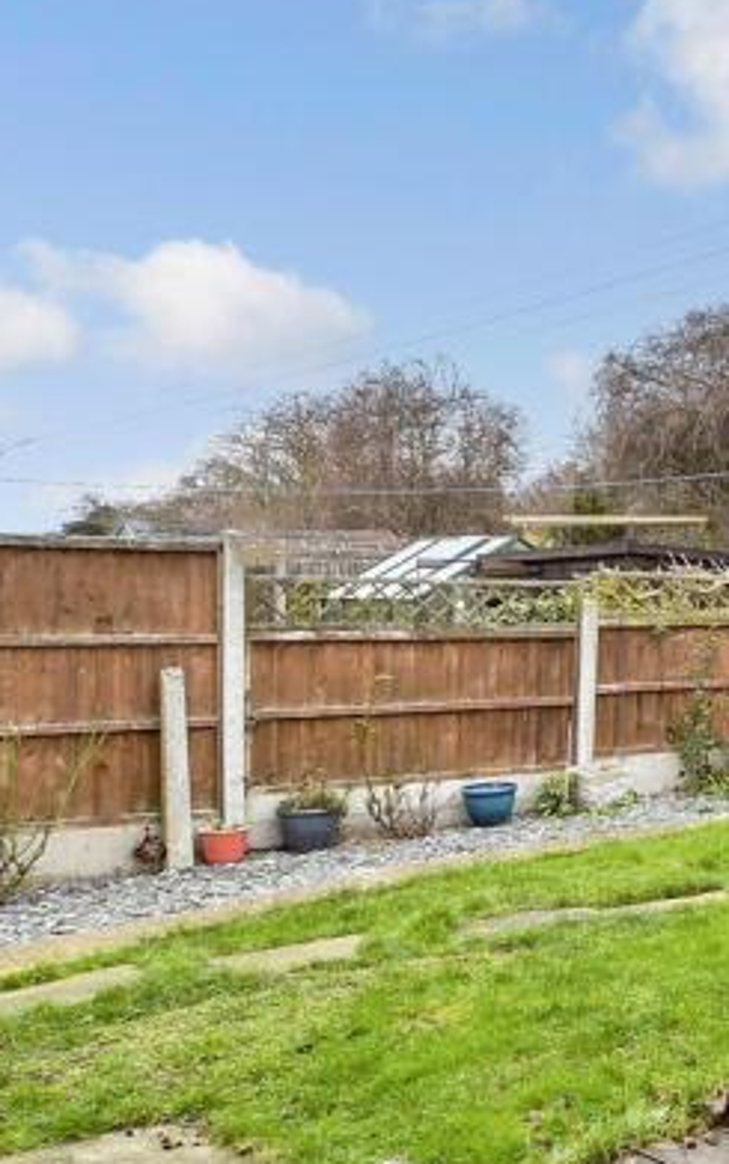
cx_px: 1446
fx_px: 1269
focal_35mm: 40
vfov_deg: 49.2
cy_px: 546
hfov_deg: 19.3
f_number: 8
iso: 160
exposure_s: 1/40
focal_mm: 10
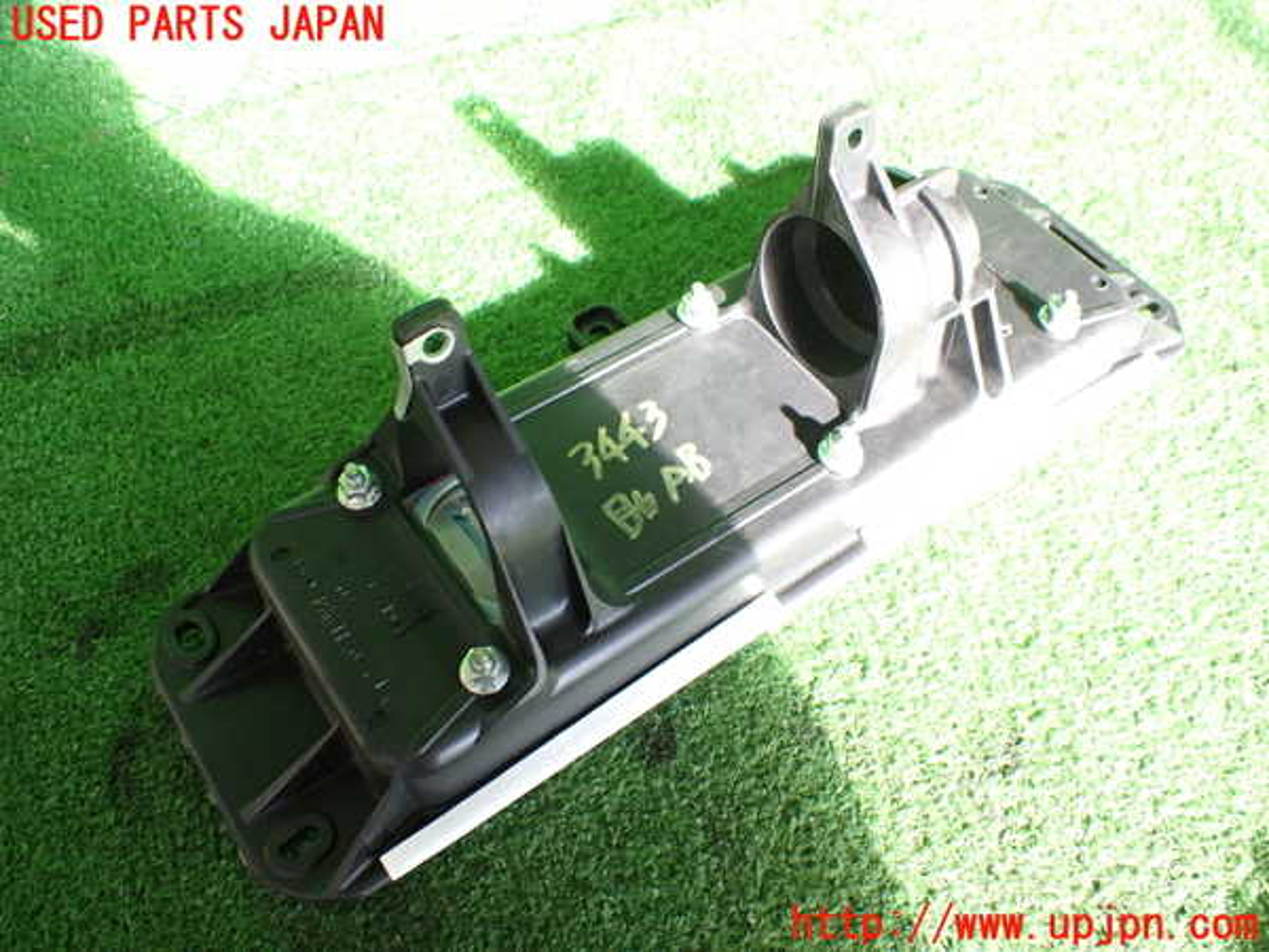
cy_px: 476
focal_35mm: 30
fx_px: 1100
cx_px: 634
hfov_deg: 60.0
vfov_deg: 46.8
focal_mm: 5.4
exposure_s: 1/125
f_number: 2.3
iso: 250
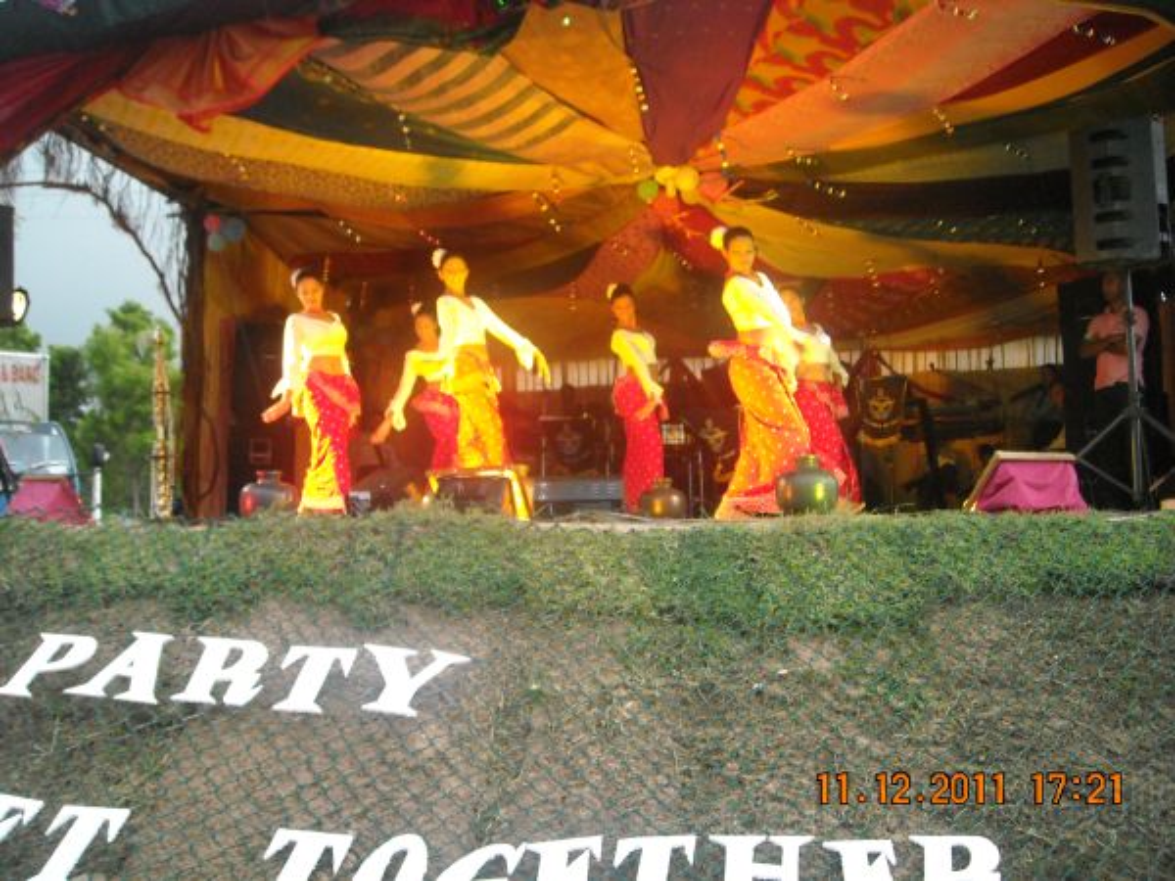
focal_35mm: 35
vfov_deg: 40.7
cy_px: 440
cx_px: 588
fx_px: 1188
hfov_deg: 52.6
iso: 400
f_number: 2.8
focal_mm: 5.7
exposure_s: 1/60
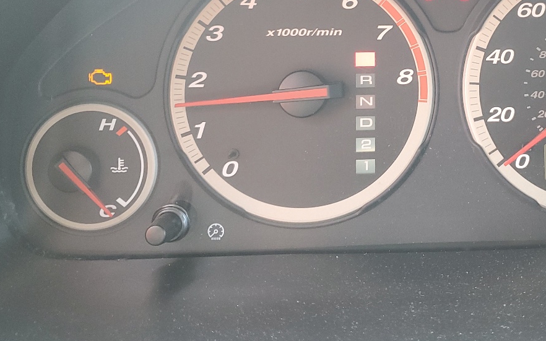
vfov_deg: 25.2
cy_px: 50
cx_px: 443
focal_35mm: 50
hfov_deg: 38.7
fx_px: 744
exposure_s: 1/60.2
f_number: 1.5
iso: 79
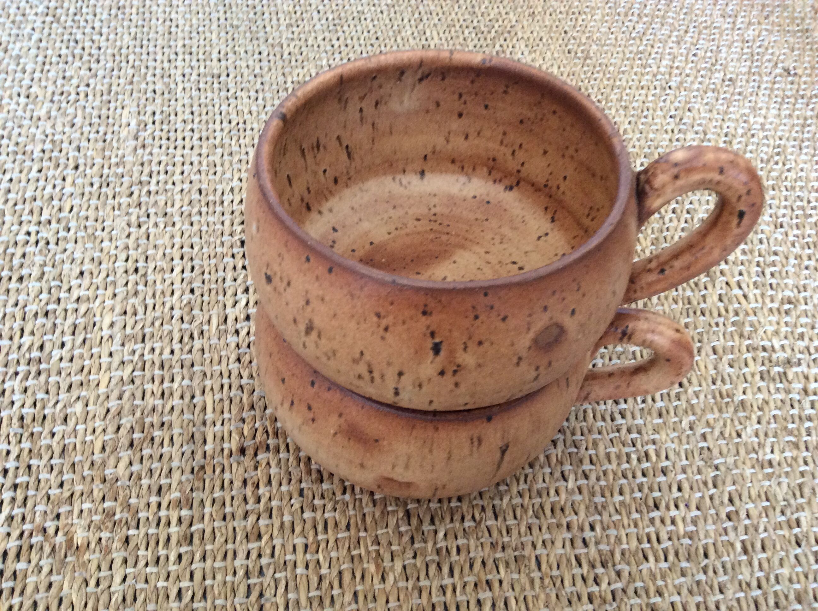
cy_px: 306
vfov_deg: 44.1
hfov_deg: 56.9
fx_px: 755
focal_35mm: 32
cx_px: 409
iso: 160
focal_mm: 3.3
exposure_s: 1/25
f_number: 2.4
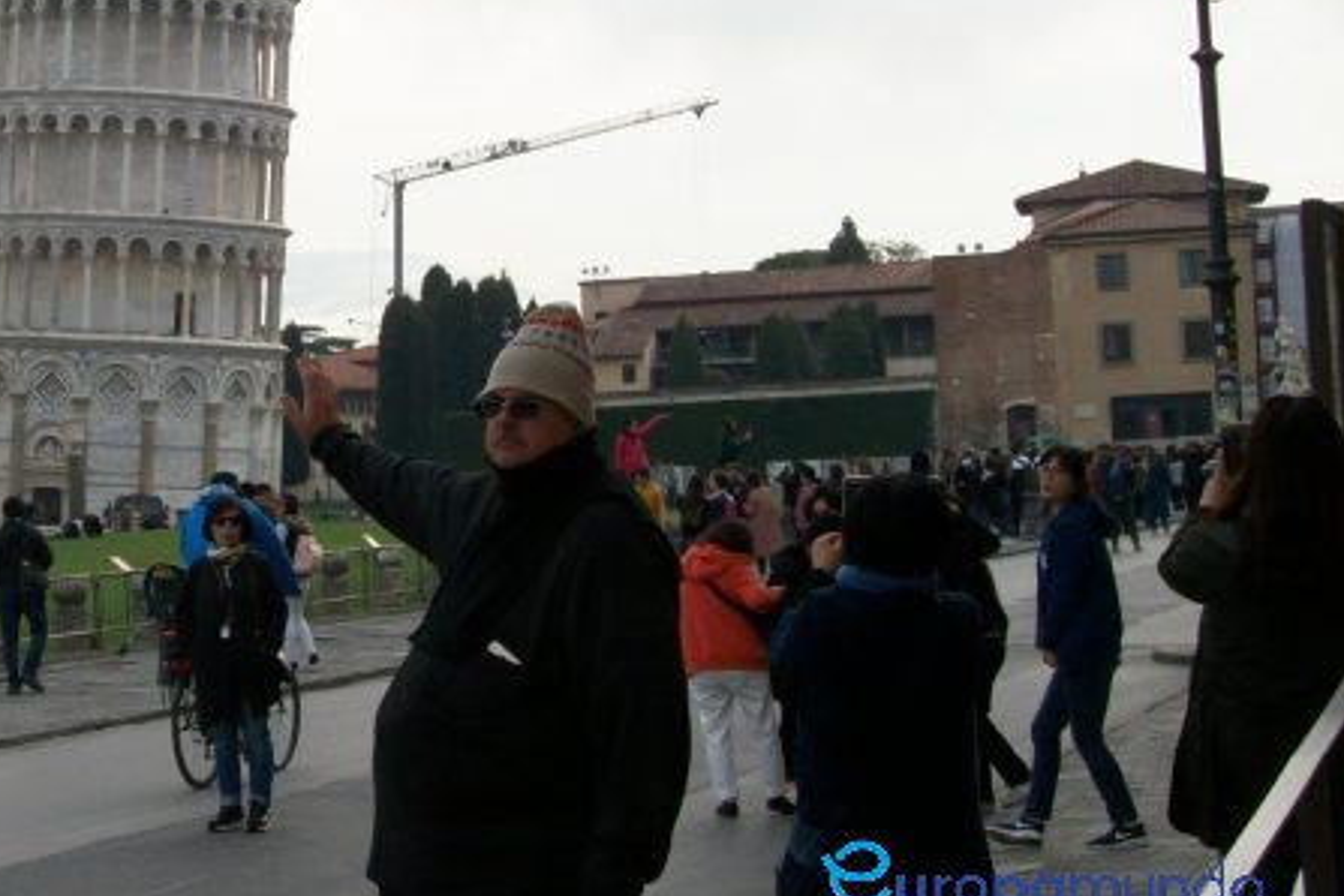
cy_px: 156
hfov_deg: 20.1
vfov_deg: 13.6
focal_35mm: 100
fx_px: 3733
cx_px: 192
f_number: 6
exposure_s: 1/241
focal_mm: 9.4
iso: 80
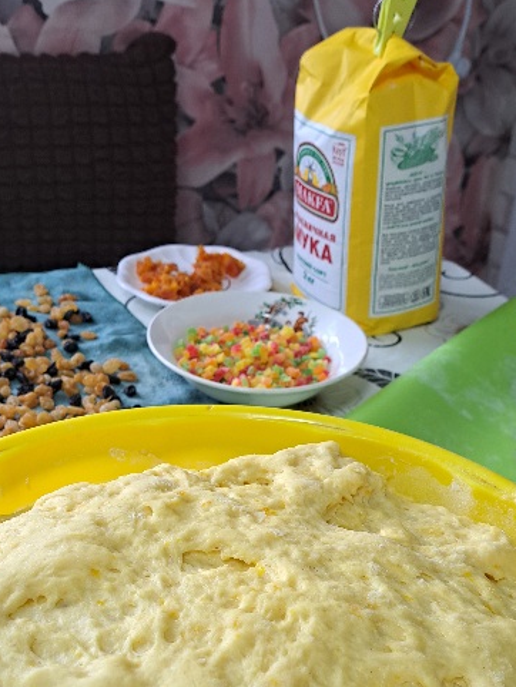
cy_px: 527
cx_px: 223
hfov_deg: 31.5
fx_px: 913
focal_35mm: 46
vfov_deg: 39.9
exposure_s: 1/50
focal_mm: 5.23
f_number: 1.8
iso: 80
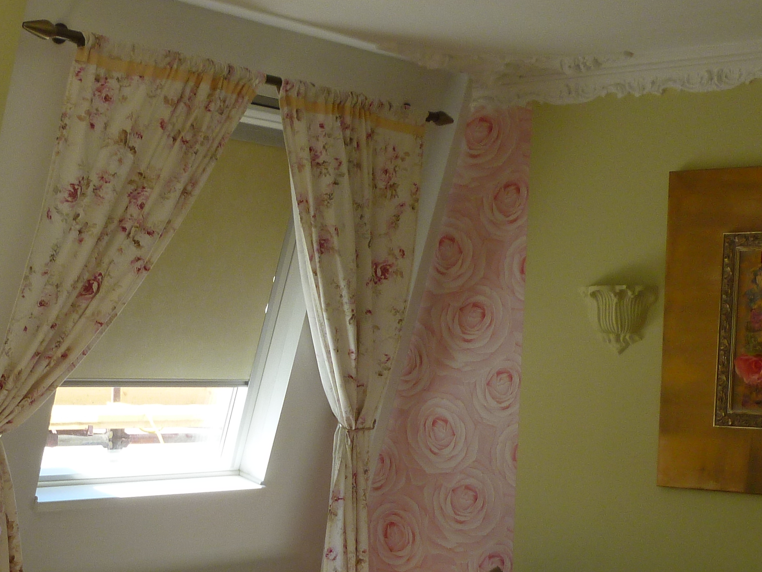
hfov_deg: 27.9
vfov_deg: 20.9
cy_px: 501
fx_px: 1519
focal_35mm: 69
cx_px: 235
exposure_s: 1/100
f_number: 3.3
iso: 100
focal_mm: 5
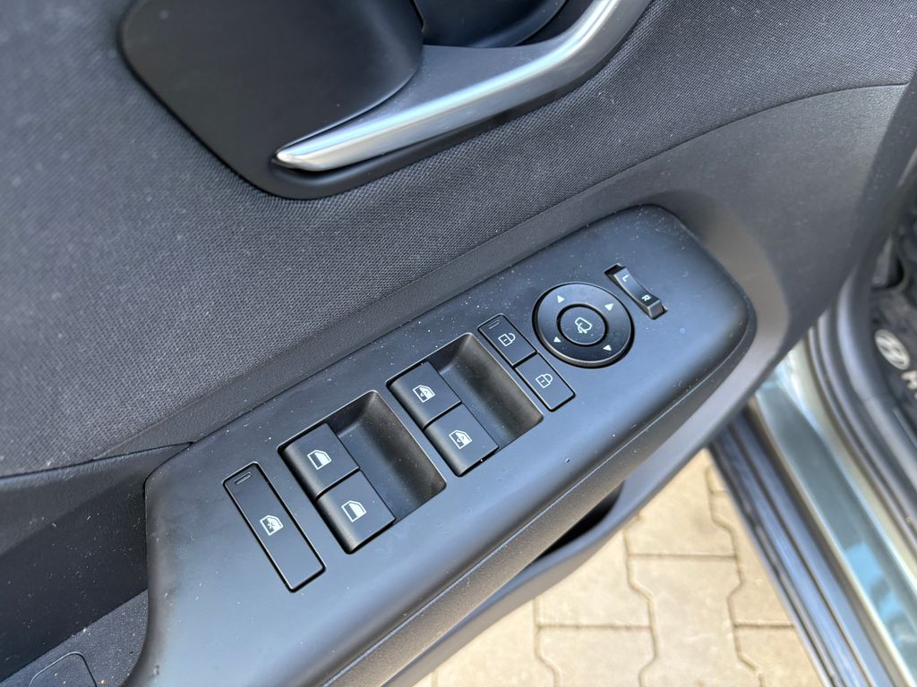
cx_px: 458
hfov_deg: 67.3
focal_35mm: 26
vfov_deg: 53.1
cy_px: 344
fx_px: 689
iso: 125
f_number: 1.6
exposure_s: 1/92
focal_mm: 5.96
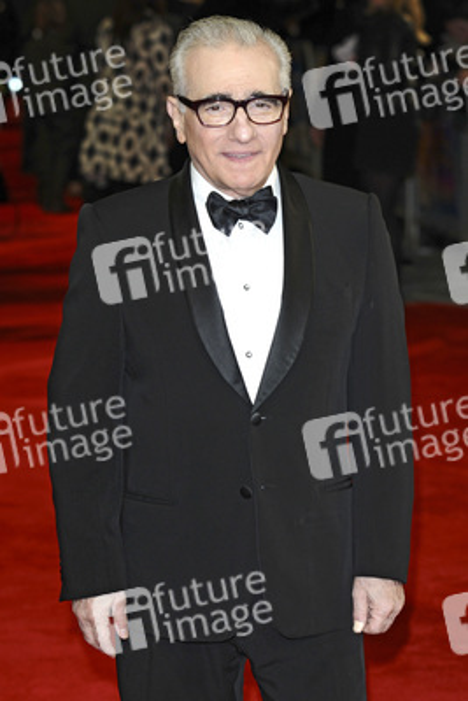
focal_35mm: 120
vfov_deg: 17.1
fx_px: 2338
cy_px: 350
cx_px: 234
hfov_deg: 11.4
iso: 320
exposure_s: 1/250
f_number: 4.5
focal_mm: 80
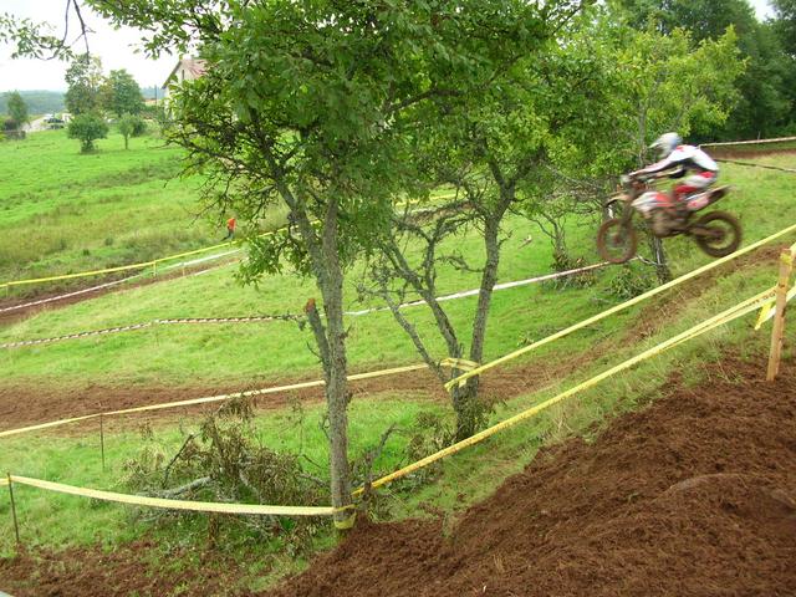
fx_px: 805
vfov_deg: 40.7
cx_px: 398
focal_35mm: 35
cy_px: 298
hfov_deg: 52.6
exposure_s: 1/131
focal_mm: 5.8
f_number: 2.8
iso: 50
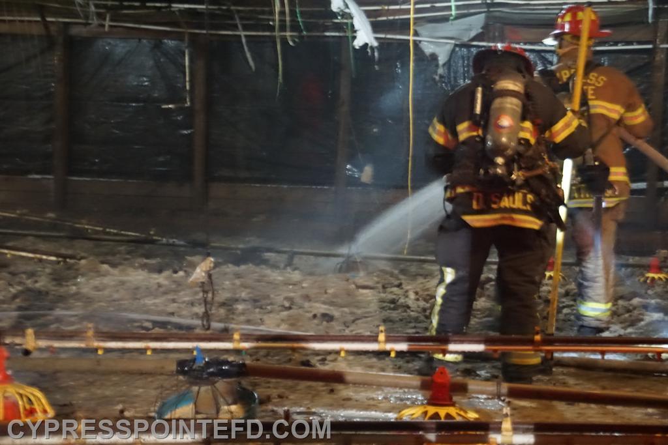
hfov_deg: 27.0
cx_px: 334
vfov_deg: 18.2
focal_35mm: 75
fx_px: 1392
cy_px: 222
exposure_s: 1/10
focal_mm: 50
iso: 6400
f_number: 4.5
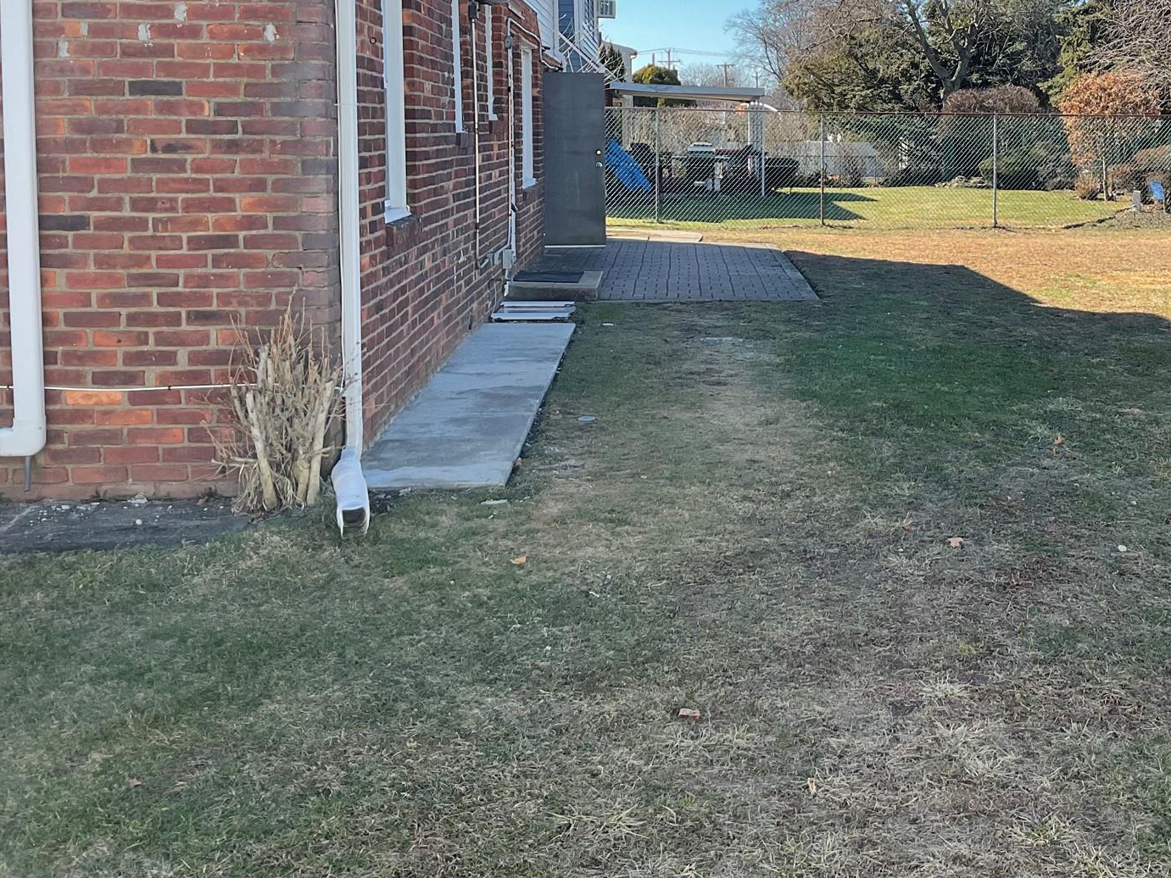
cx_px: 865
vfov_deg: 33.0
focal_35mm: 43
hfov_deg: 42.6
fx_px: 1455
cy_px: 231
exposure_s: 1/855
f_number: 1.8
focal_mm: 3
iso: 16
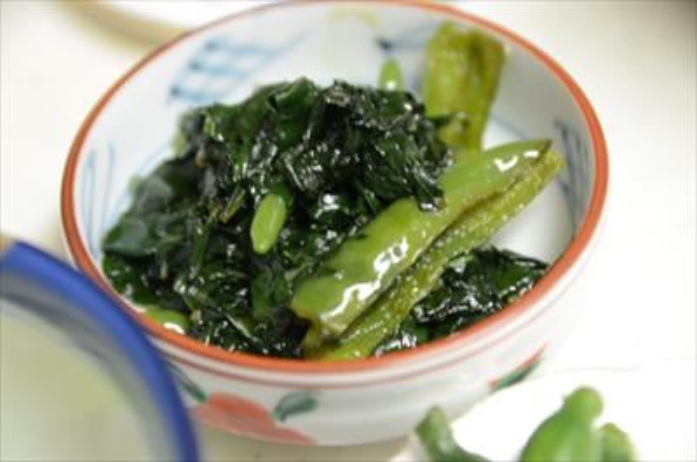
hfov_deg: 19.5
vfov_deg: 13.0
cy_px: 231
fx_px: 2029
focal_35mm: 105
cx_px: 348
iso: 400
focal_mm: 70
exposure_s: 1/10
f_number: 4
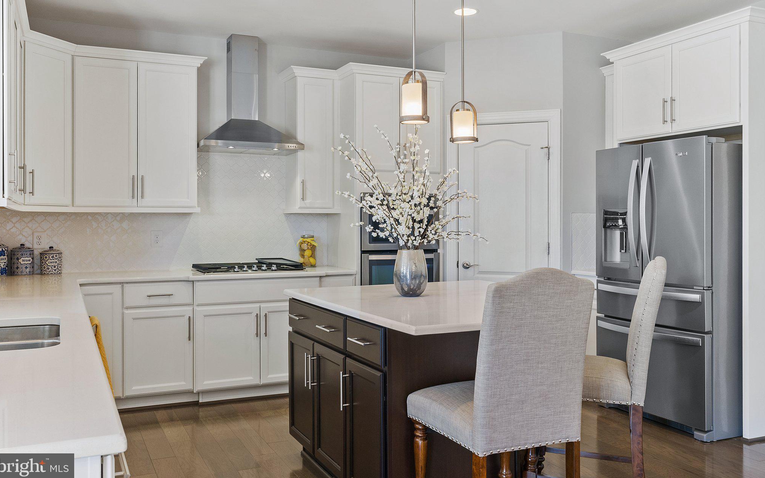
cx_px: 378
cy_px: 222
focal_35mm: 31
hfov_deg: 61.2
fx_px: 646
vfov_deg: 40.6
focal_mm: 30
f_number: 11
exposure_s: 1/3
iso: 640
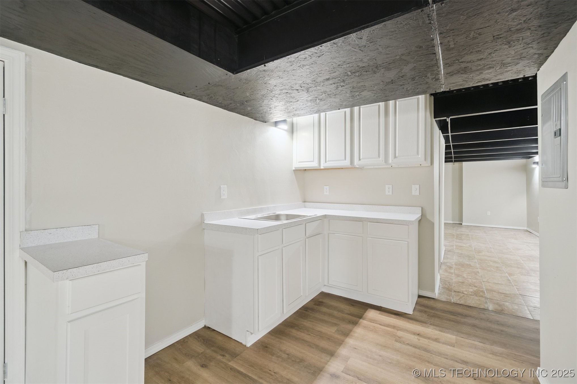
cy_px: 192
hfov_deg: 100.4
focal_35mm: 15
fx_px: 240
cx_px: 288
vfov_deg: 77.3
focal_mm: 10
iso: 200
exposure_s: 1/3.33
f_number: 6.3
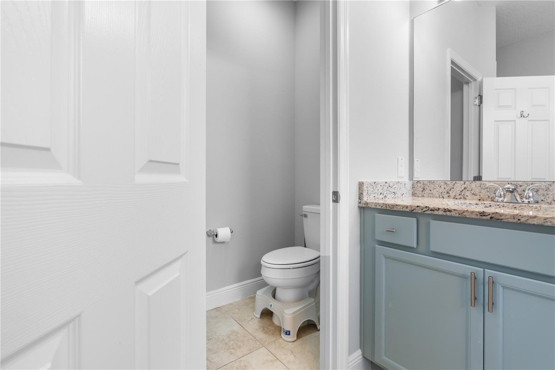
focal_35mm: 16
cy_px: 185
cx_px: 278
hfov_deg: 96.7
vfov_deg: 73.7
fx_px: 247
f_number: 9
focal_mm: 16
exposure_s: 1.6
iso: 100
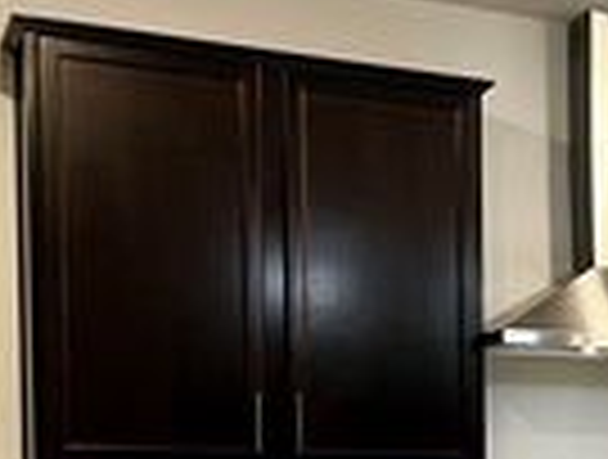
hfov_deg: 17.5
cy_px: 547
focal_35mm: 96
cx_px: 1009
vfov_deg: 15.0
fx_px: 1691
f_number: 1.5
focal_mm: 5.7
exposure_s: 1/60
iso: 100
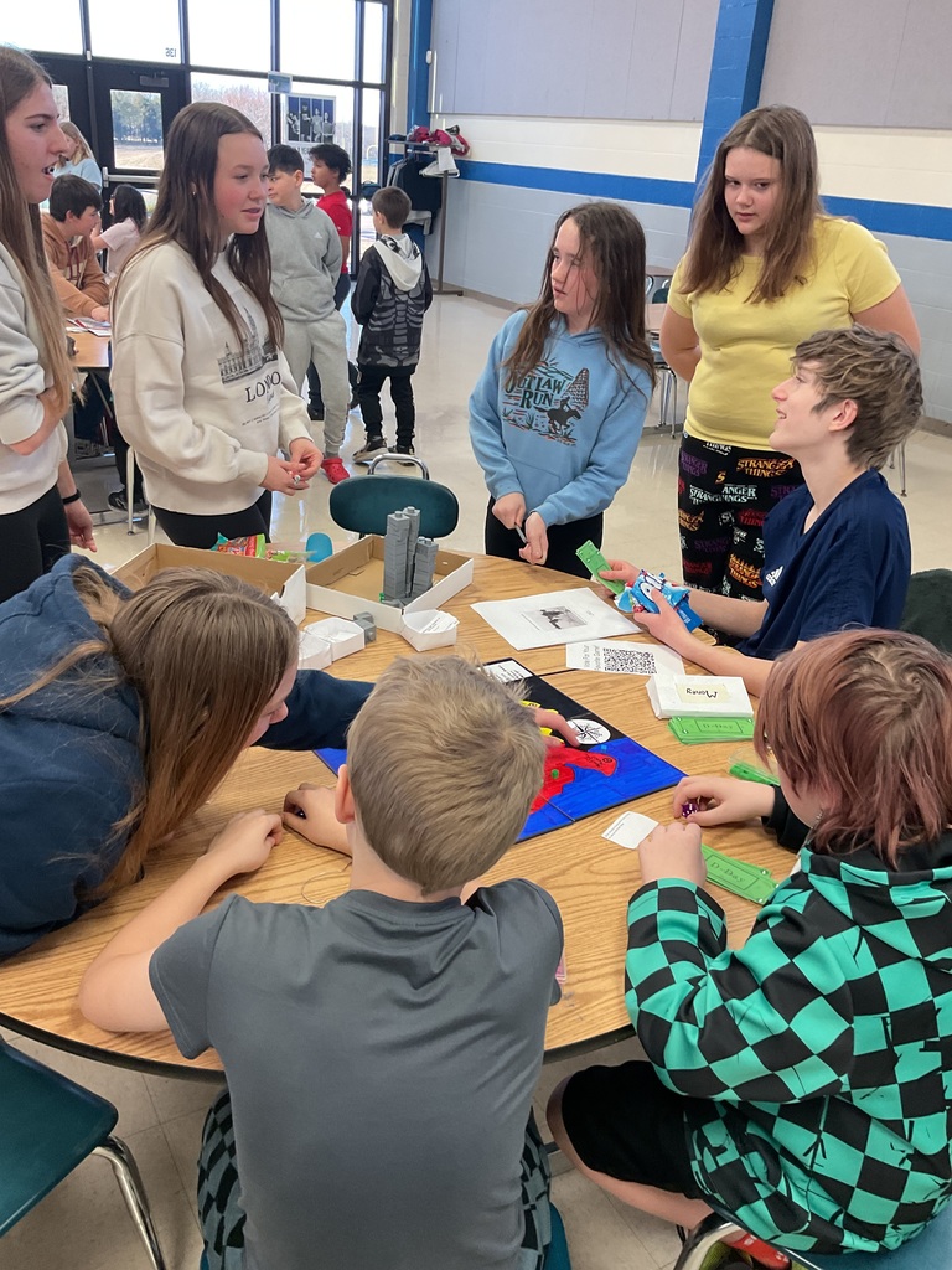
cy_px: 635
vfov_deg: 61.7
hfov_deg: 48.2
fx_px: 1063
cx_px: 476
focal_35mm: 29
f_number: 1.8
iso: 64
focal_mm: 3
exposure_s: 1/60
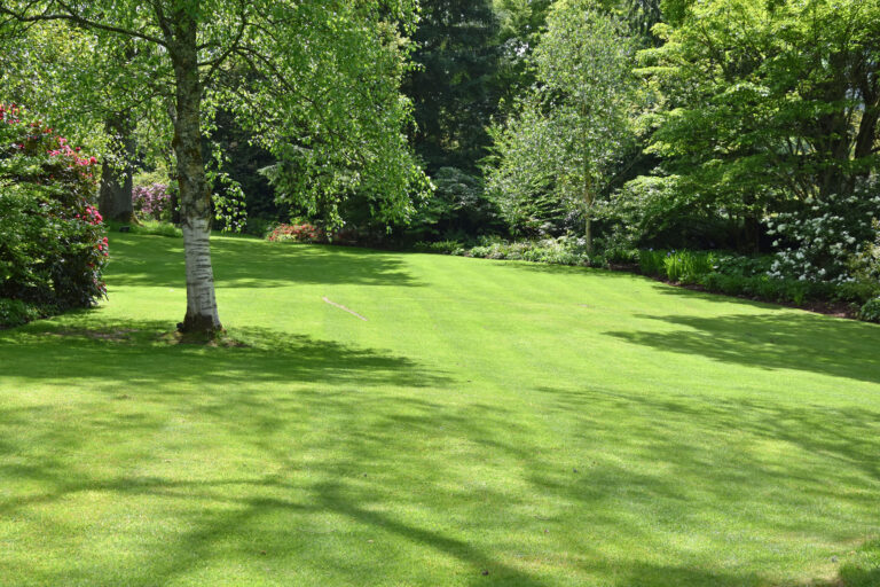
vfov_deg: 22.6
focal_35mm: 60
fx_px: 1467
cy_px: 294
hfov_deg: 33.4
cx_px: 440
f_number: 8
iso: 360
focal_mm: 40
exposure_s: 1/500
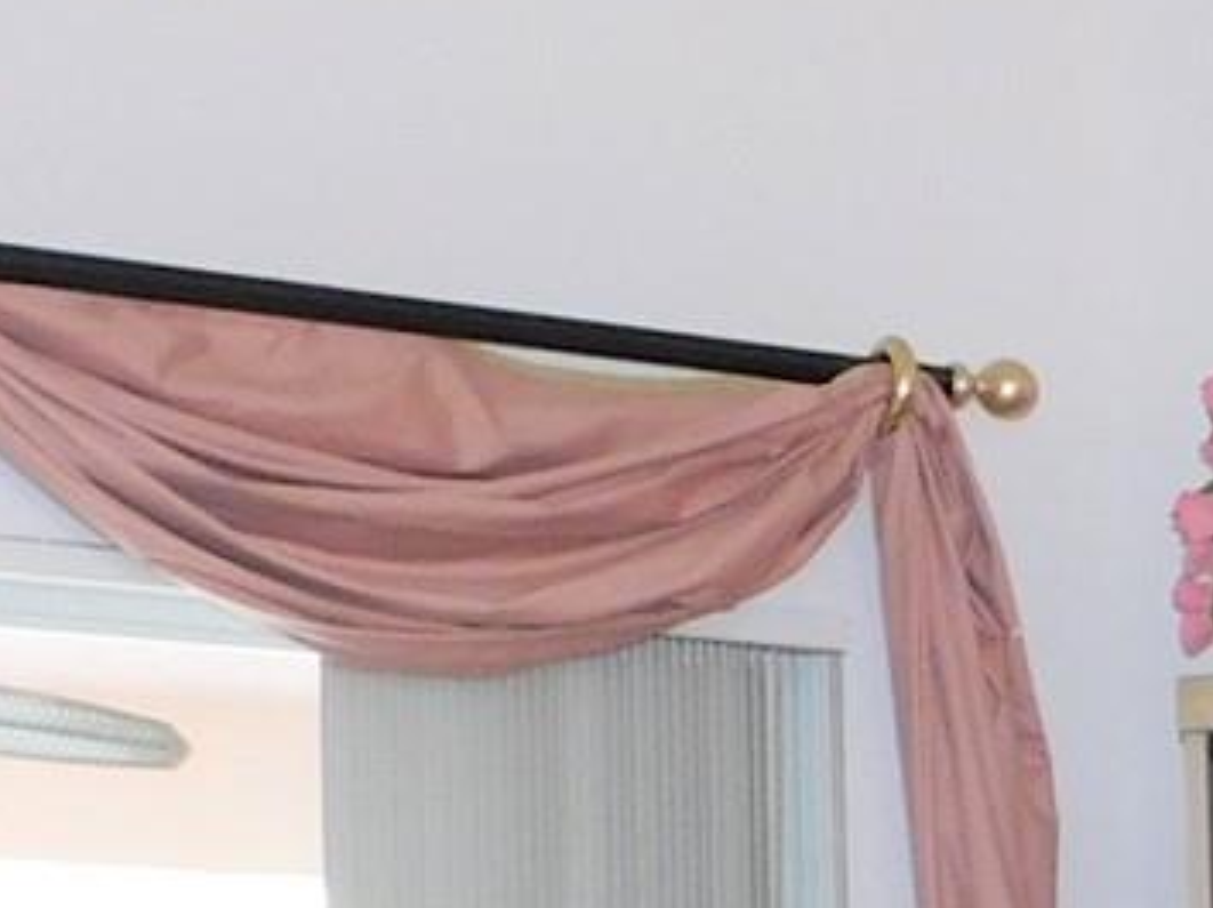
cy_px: 1681
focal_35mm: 104
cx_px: 2041
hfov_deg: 16.5
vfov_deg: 12.8
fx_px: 3642
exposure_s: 1/30
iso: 200
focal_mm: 4
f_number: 3
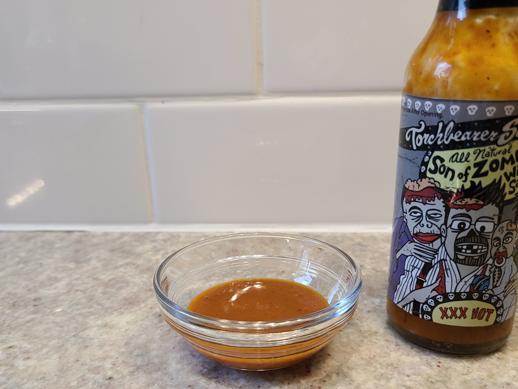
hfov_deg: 56.8
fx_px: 479
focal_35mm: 32
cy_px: 231
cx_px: 247
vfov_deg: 44.0
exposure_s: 1/60
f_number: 1.8
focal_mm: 5.4
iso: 250
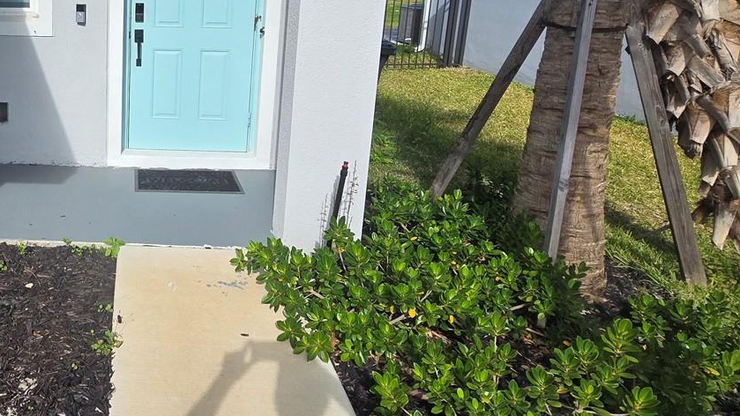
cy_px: 75
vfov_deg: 40.8
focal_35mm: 27
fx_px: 530
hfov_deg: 60.7
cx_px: 93
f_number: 2.2
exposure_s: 1/2016
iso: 50
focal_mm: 2.2
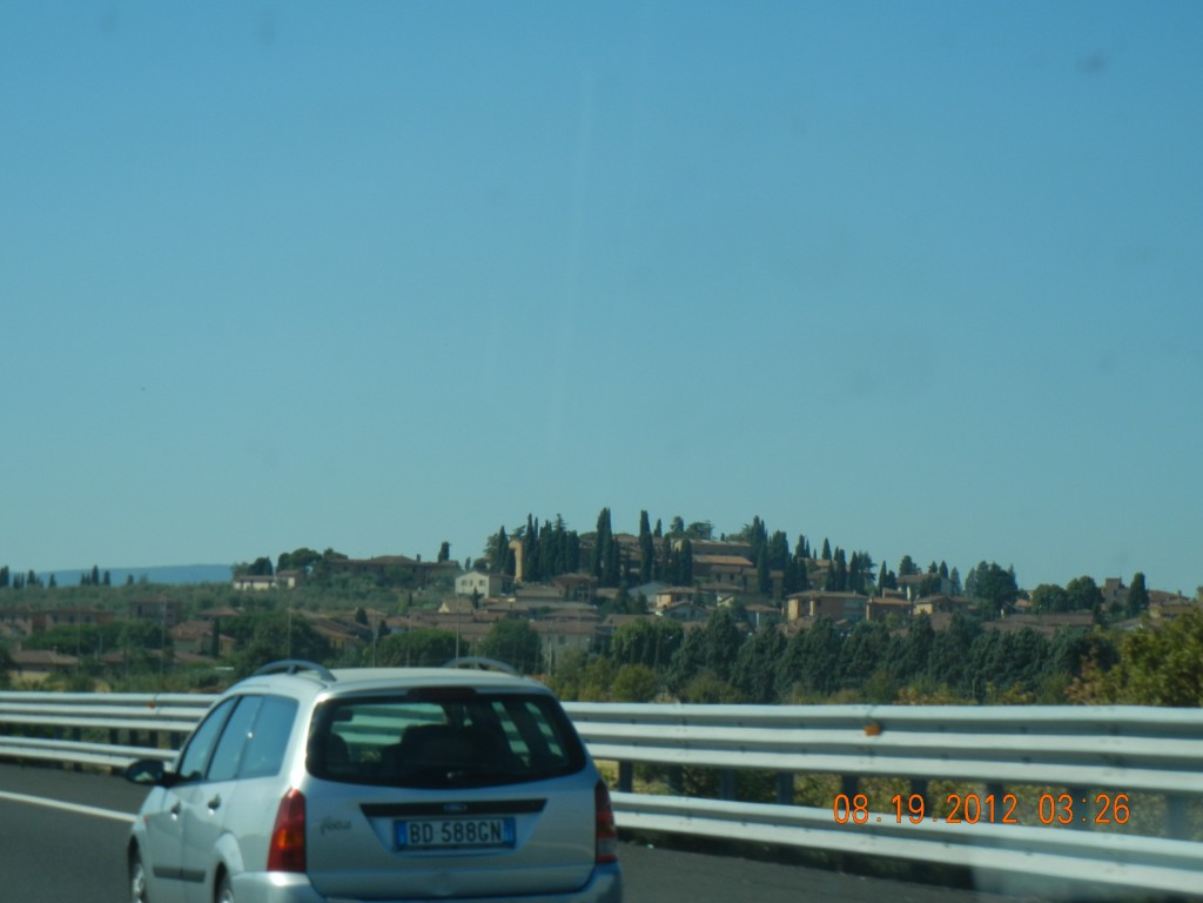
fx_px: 4031
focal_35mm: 116
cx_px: 602
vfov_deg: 12.8
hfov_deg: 17.0
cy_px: 452
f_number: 9.2
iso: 160
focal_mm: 20.9
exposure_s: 1/292
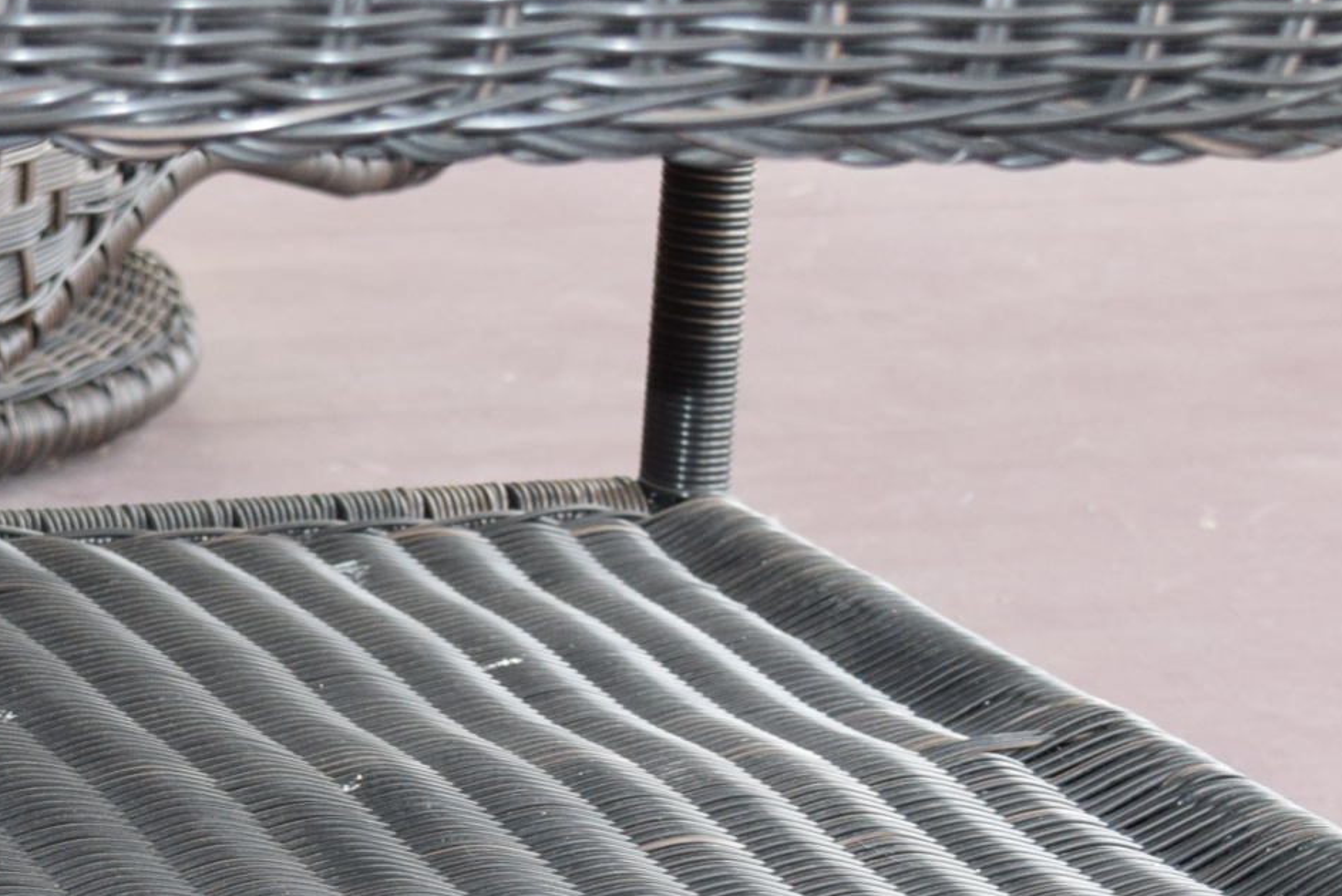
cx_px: -162
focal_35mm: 148
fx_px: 5505
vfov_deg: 9.3
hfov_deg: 13.6
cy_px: 752
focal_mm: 31
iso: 800
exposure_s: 1/125
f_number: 5.6
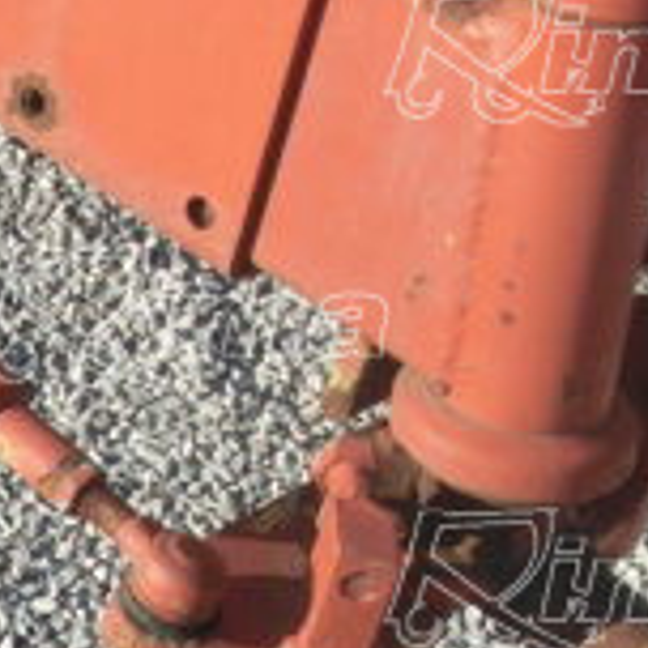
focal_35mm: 165
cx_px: -222
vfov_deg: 10.5
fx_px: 3495
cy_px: -81
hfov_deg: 10.3
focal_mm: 6.61
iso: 100
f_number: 3.9
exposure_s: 1/800
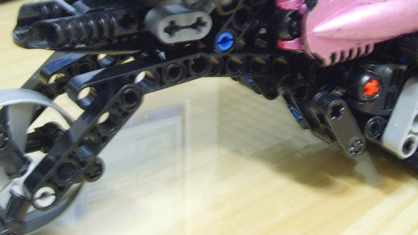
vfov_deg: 16.4
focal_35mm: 73
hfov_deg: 28.9
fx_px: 809
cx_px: 246
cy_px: 33
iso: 200
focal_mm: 6.6
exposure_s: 1/8
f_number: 3.5
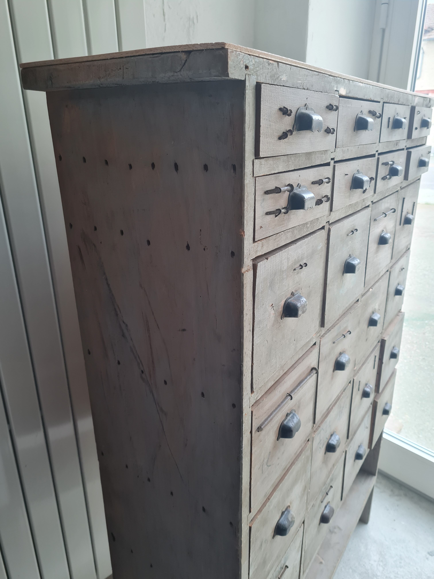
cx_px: 217
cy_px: 290
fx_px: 435
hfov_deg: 53.1
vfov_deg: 67.3
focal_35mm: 26
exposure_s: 1/100
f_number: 1.8
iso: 125
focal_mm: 5.4
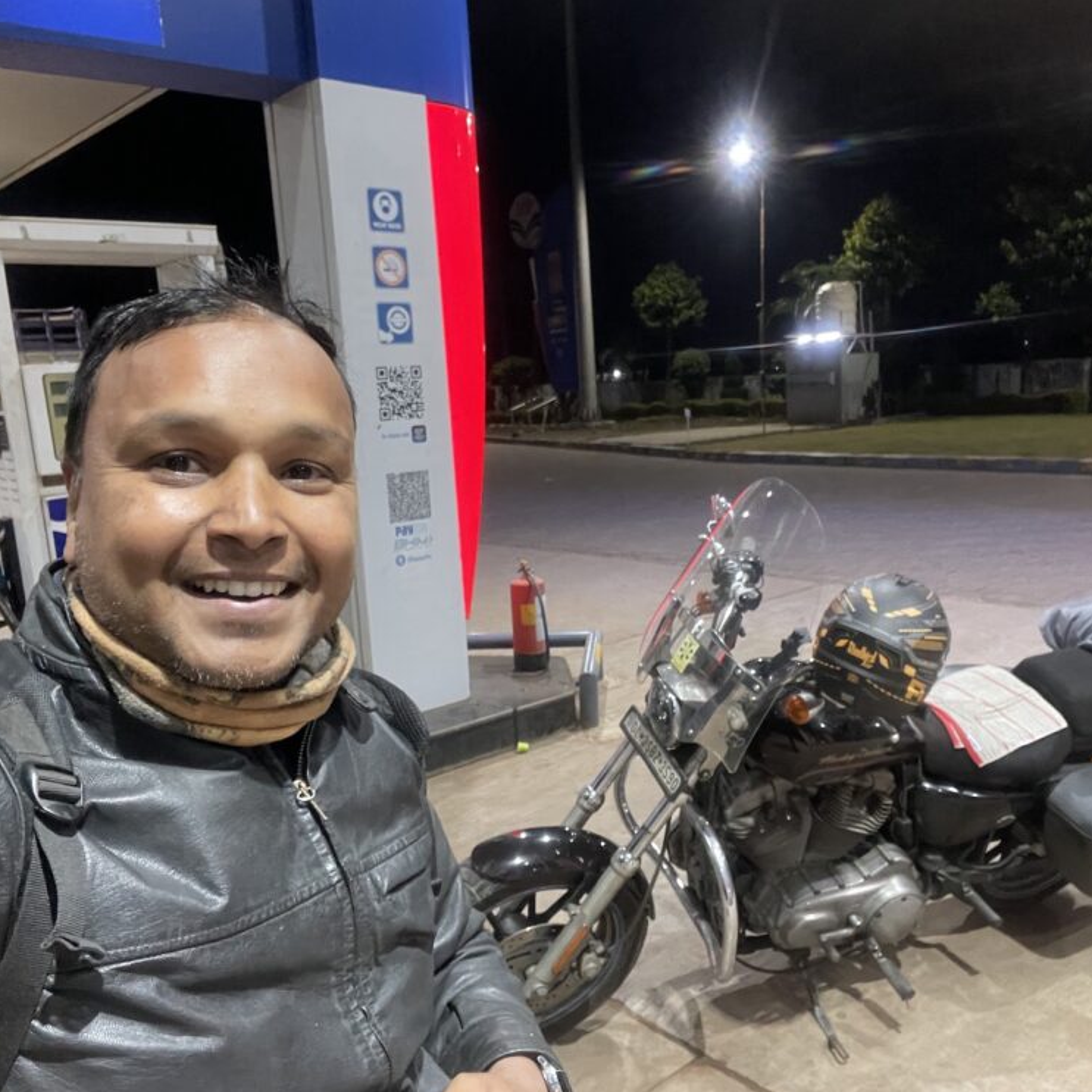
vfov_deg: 57.3
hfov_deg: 57.2
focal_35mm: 28
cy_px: 539
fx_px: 999
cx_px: 607
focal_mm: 2.71
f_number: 2.2
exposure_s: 1/26
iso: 400
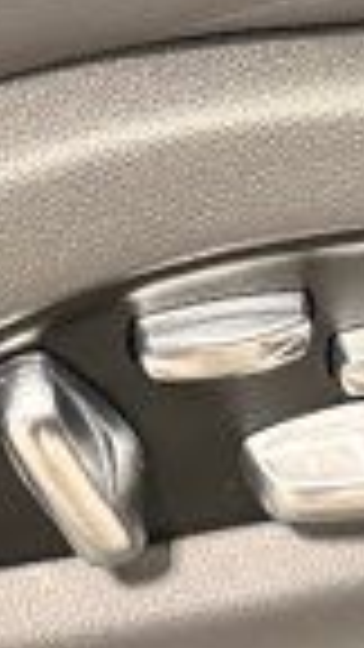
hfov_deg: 6.5
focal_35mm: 186
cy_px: 45
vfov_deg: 11.5
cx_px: 252
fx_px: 3192
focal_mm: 6.76
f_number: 1.78
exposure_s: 1/60
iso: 200
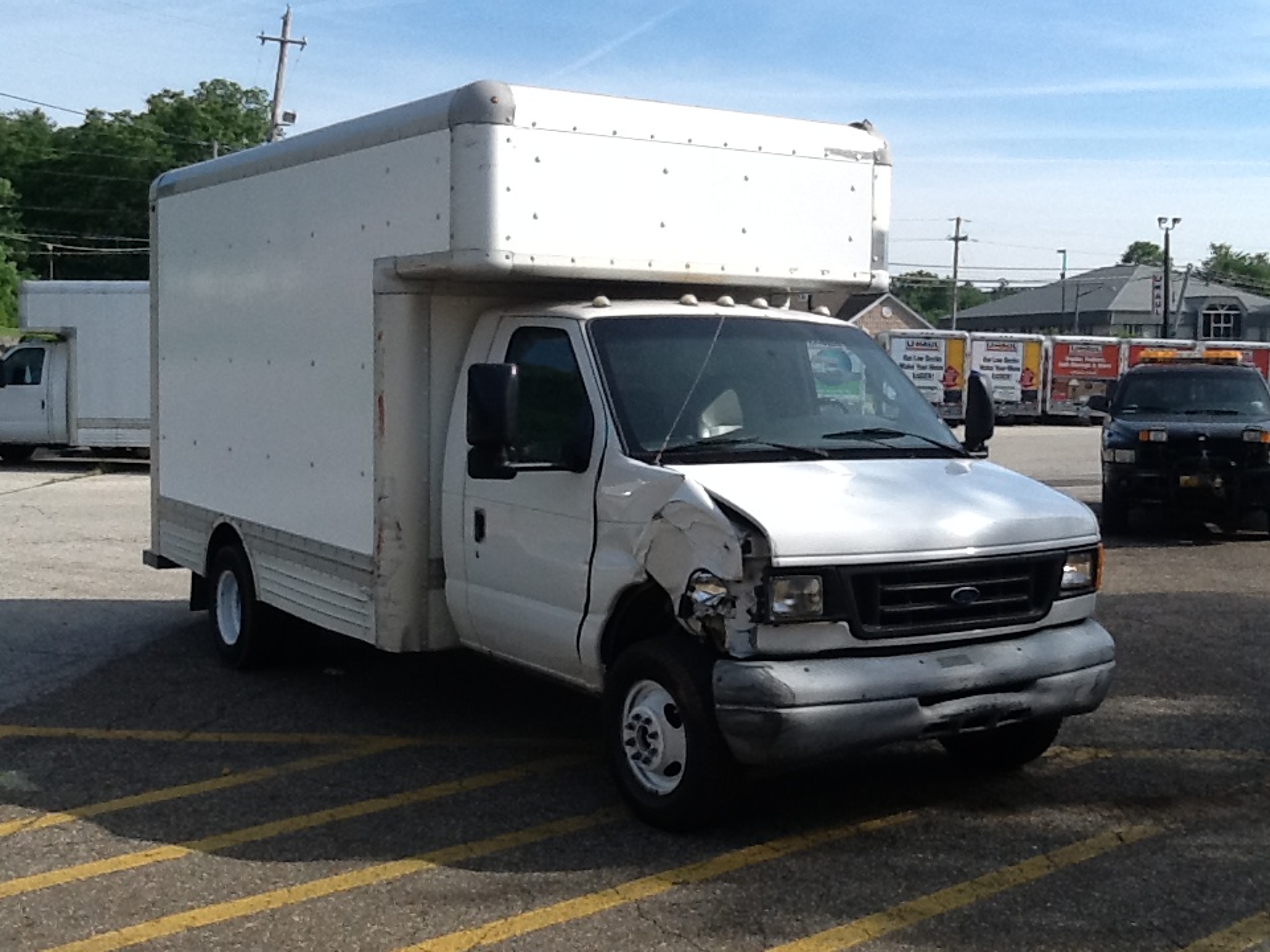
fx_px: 1614
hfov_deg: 42.9
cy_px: 476
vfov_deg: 32.9
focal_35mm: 44
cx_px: 635
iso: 40
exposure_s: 1/1115
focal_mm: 2.03
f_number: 2.4
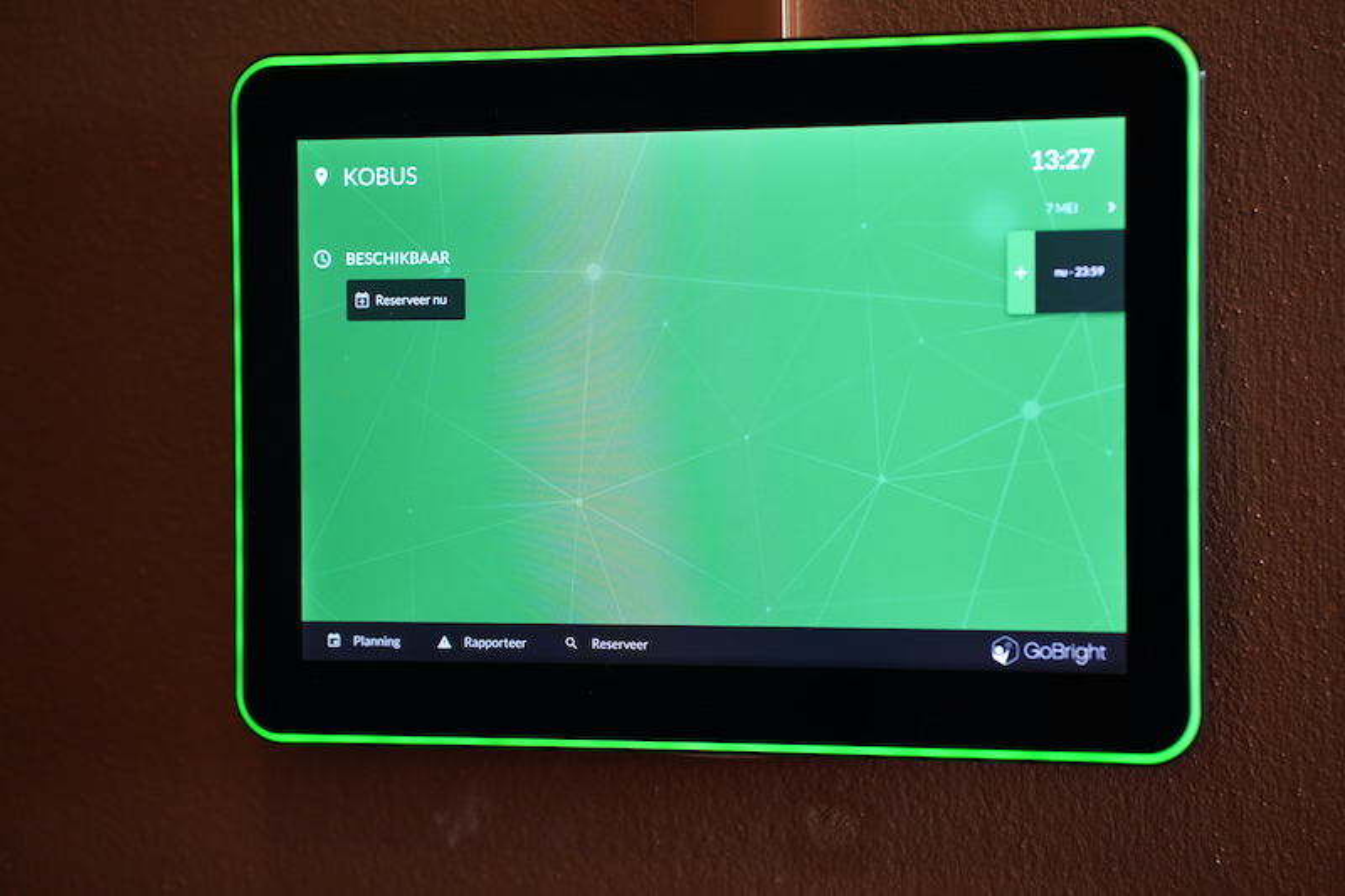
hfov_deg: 23.9
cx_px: 672
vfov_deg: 16.1
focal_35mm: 85
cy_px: 448
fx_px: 3175
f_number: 4
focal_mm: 85
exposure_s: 1/160
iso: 1000
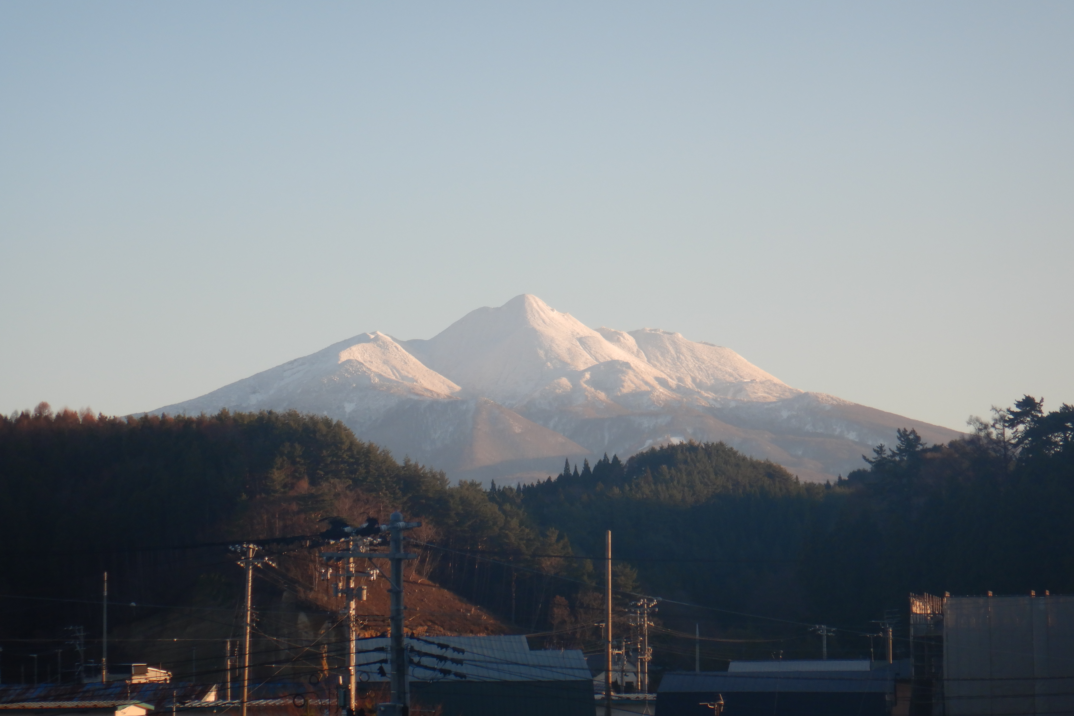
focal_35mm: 125
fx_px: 3729
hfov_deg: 16.4
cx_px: 537
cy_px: 319
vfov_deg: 11.0
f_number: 4.9
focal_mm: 21.5
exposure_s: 1/250
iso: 125
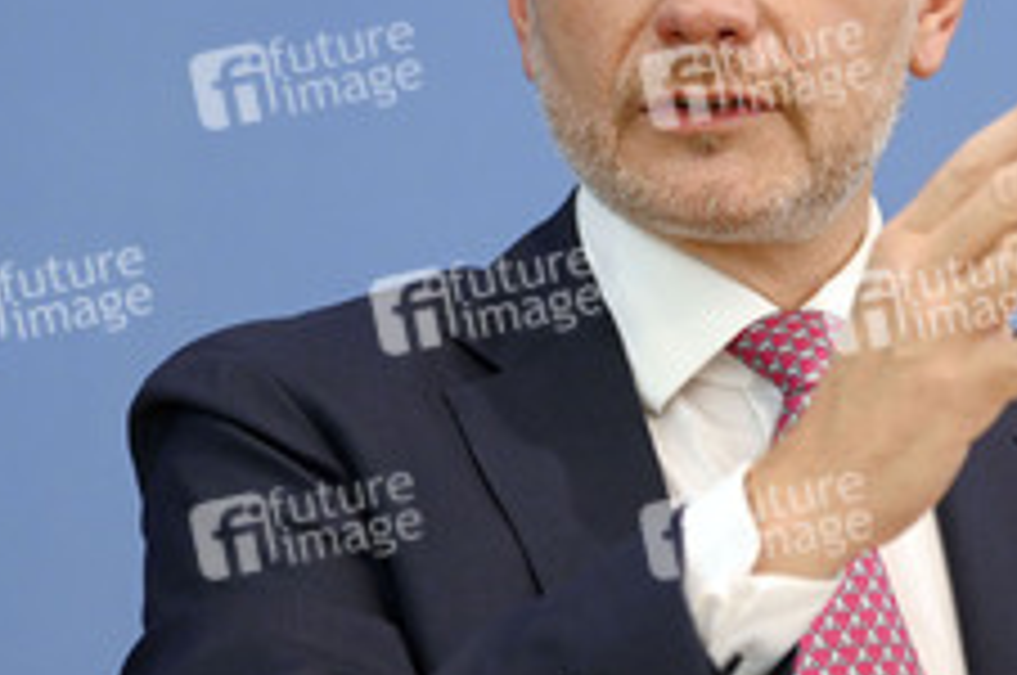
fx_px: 5642
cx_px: 817
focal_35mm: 200
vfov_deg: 6.8
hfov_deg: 10.3
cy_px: 189
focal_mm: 100
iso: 2000
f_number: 2.8
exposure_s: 1/2000
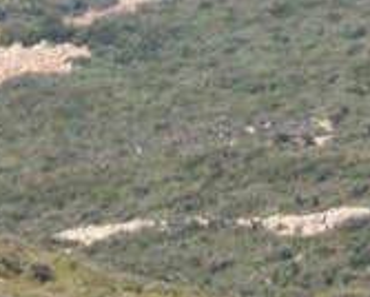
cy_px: 707
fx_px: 15930
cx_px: -376
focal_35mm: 1453
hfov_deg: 1.3
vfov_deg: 1.1
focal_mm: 150
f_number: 5.6
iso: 200
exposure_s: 1/800
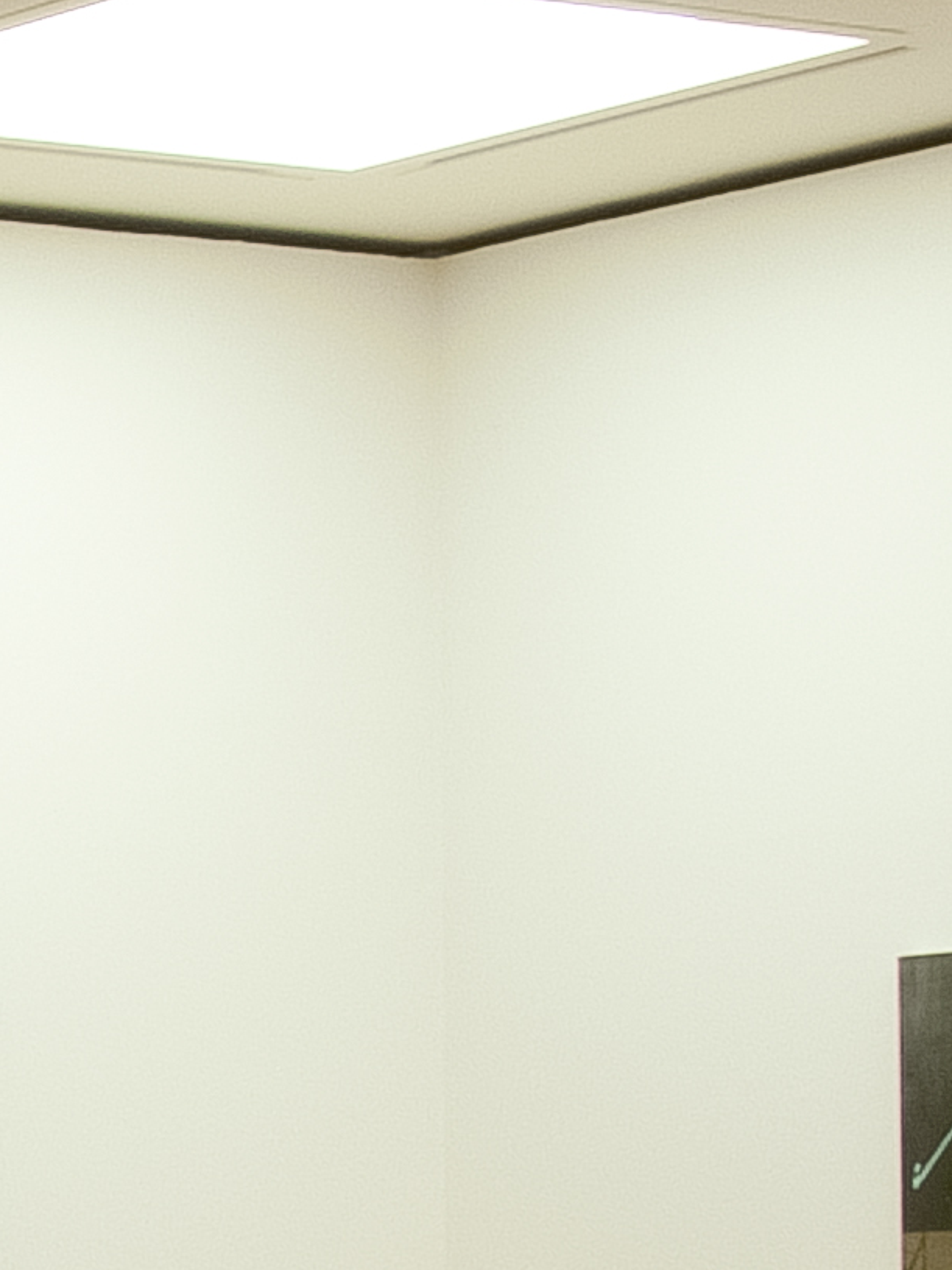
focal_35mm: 181
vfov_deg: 10.8
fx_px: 6639
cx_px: -1461
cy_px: 1240
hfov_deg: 7.6
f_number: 18
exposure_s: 1
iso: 100
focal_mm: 24
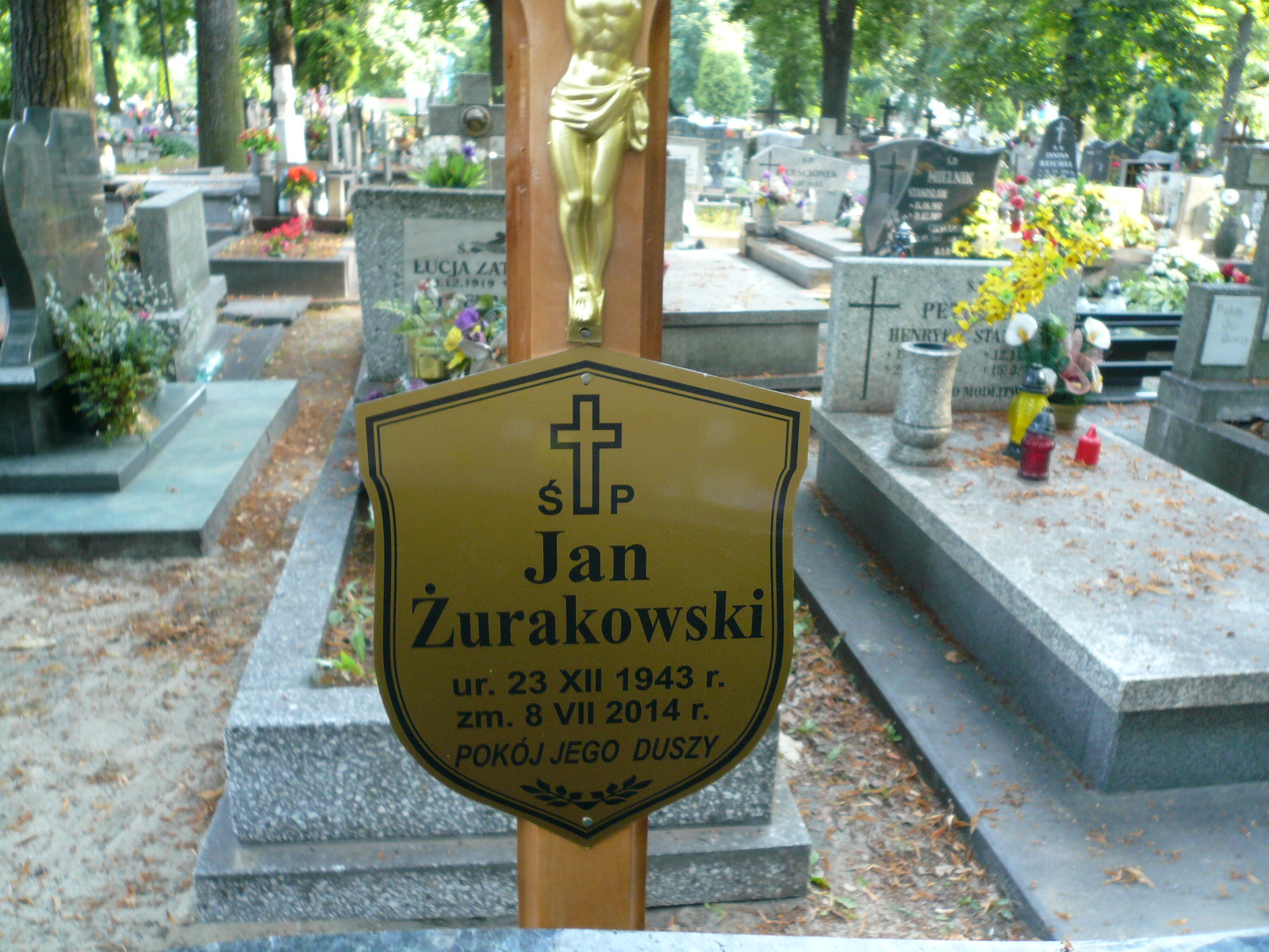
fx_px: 1026
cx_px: 634
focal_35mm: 28
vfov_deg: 49.7
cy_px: 476
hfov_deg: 63.4
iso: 100
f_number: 2.8
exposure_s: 1/30
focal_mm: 4.6
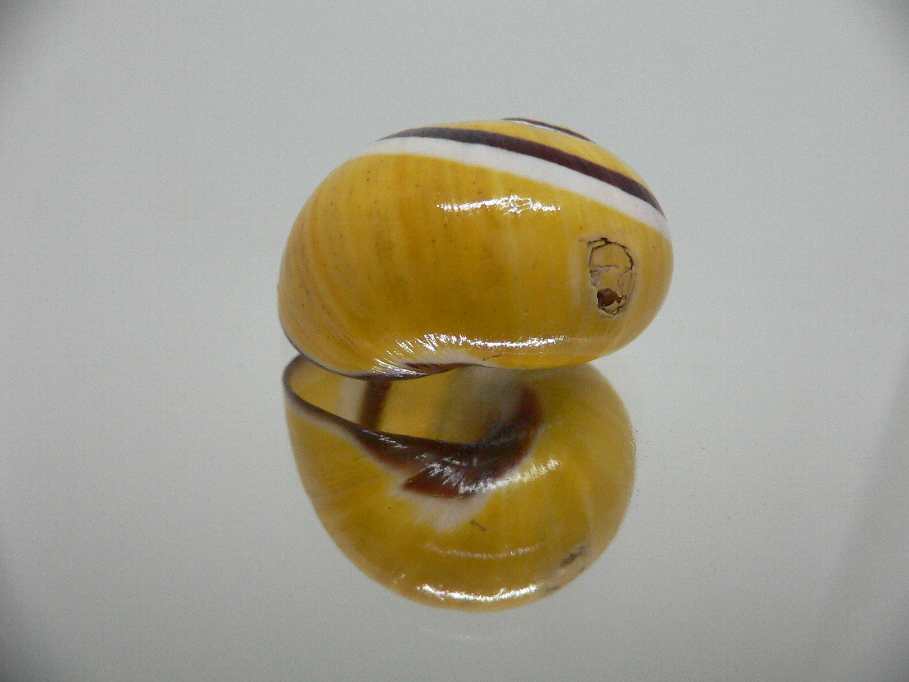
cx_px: 454
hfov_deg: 52.6
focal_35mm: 35
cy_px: 341
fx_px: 919
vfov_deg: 40.7
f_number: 2.8
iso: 200
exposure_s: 1/50
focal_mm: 4.6
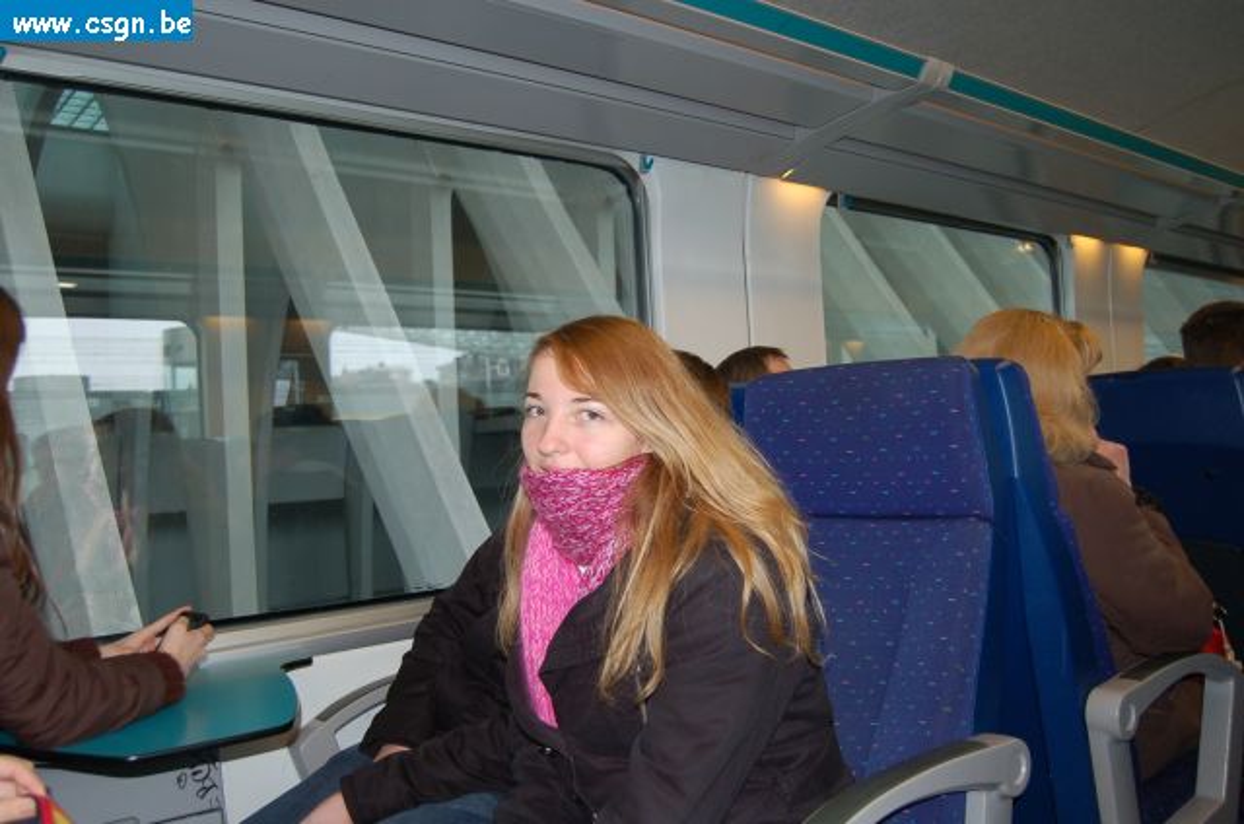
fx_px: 1035
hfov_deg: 62.0
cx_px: 622
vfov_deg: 43.4
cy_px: 412
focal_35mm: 30
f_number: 3.8
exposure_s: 1/60
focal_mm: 20
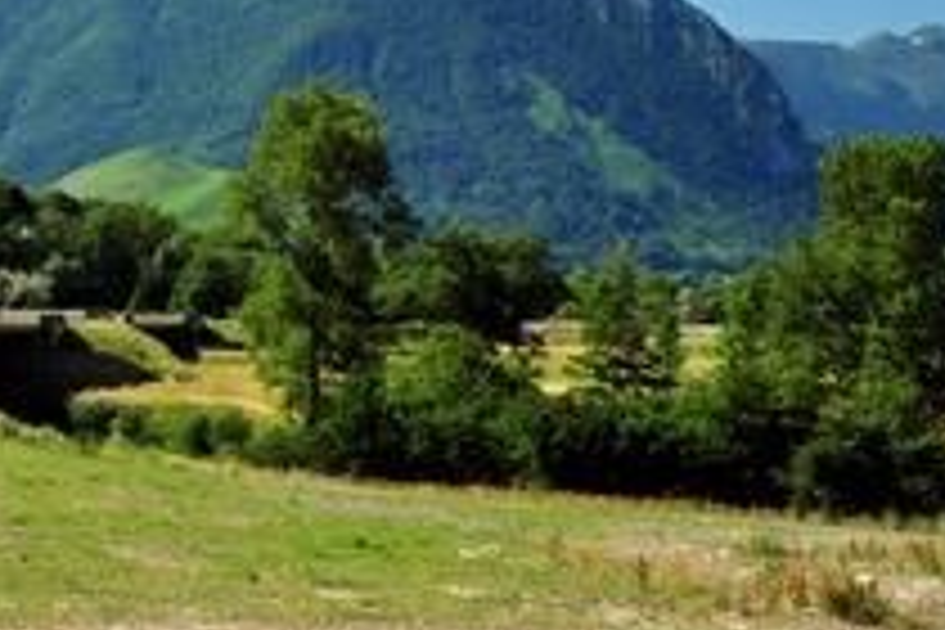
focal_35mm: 77
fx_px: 2021
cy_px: 128
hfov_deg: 22.8
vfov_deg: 17.6
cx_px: -351
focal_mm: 18
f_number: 10
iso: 200
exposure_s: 1/125
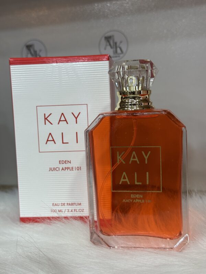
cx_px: 103
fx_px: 381
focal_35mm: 48
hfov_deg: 30.3
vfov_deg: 39.7
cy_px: 137
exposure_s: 1/100
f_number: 1.78
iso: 64
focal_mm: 6.76
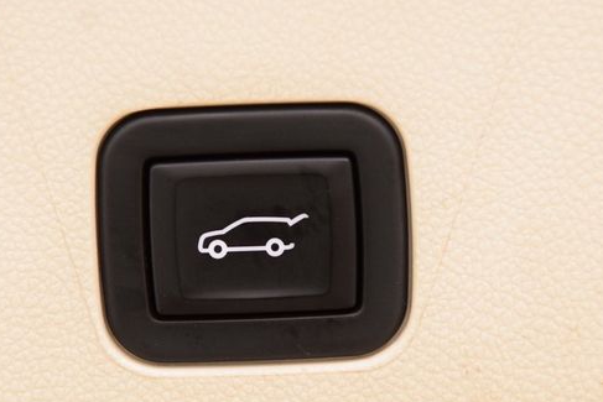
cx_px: 264
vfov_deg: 9.9
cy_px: 215
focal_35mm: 138
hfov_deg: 14.9
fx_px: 2312
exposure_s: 1/30
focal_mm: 70
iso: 1600
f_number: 5
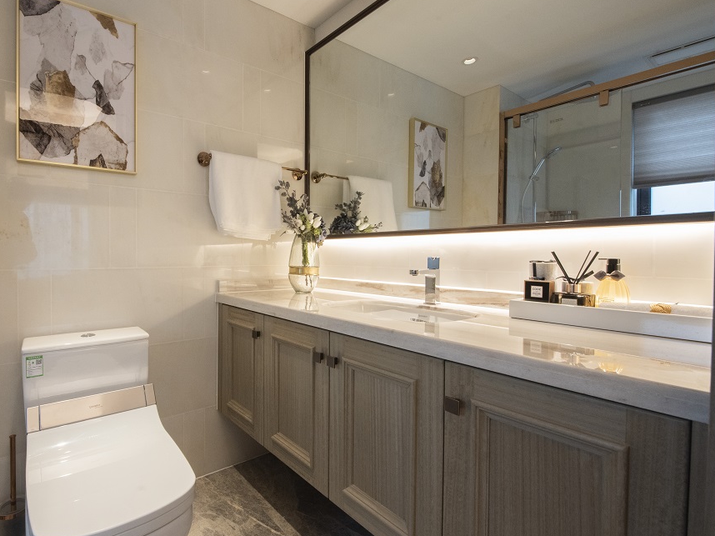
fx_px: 475
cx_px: 268
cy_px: 268
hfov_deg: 72.7
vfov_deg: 58.9
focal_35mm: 23
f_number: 11
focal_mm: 19
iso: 1600
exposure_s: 1/80
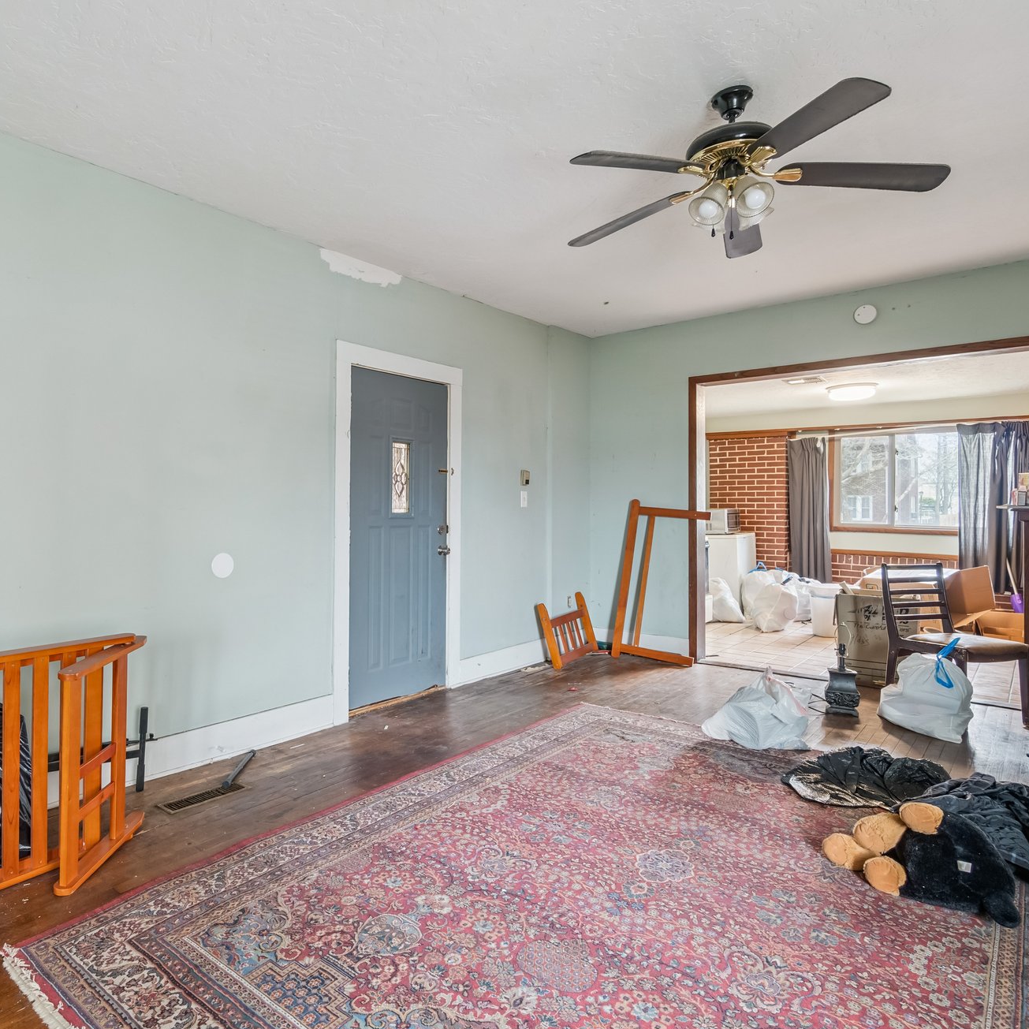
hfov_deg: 73.5
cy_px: 526
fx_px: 673
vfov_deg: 74.8
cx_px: 384
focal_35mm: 20
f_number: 6.3
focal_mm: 10
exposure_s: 1/5
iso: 200
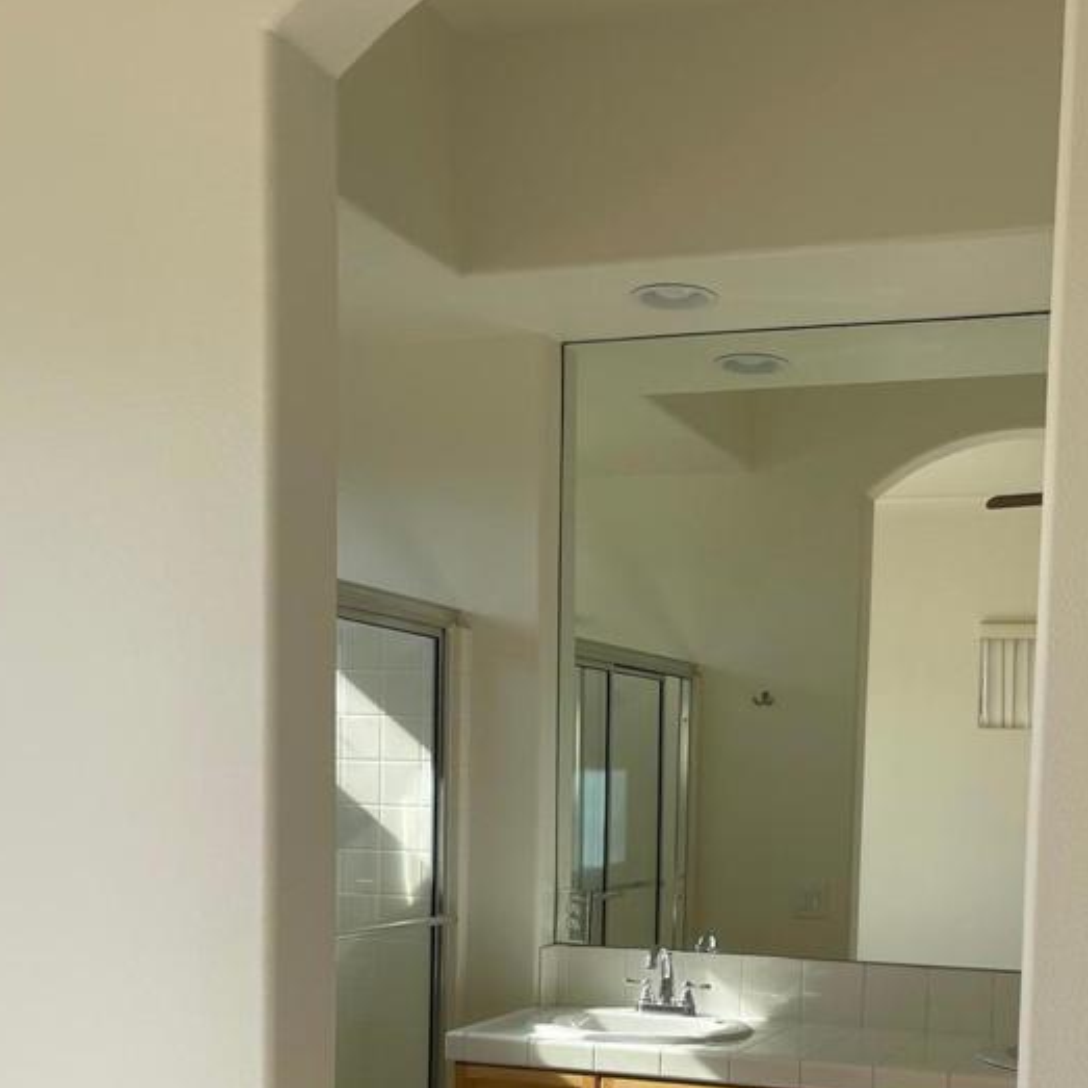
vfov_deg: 35.7
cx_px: 705
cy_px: 944
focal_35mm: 45
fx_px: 1600
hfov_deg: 37.2
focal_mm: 5.1
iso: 32
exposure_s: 1/796
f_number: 1.6
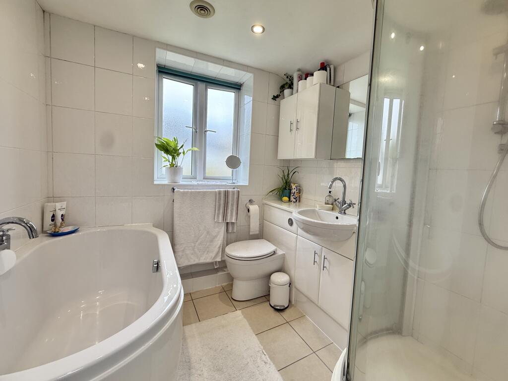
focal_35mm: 14
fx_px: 205
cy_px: 190
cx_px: 254
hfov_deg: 102.1
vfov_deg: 85.7
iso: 64
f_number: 2.2
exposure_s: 1/131
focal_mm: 2.22
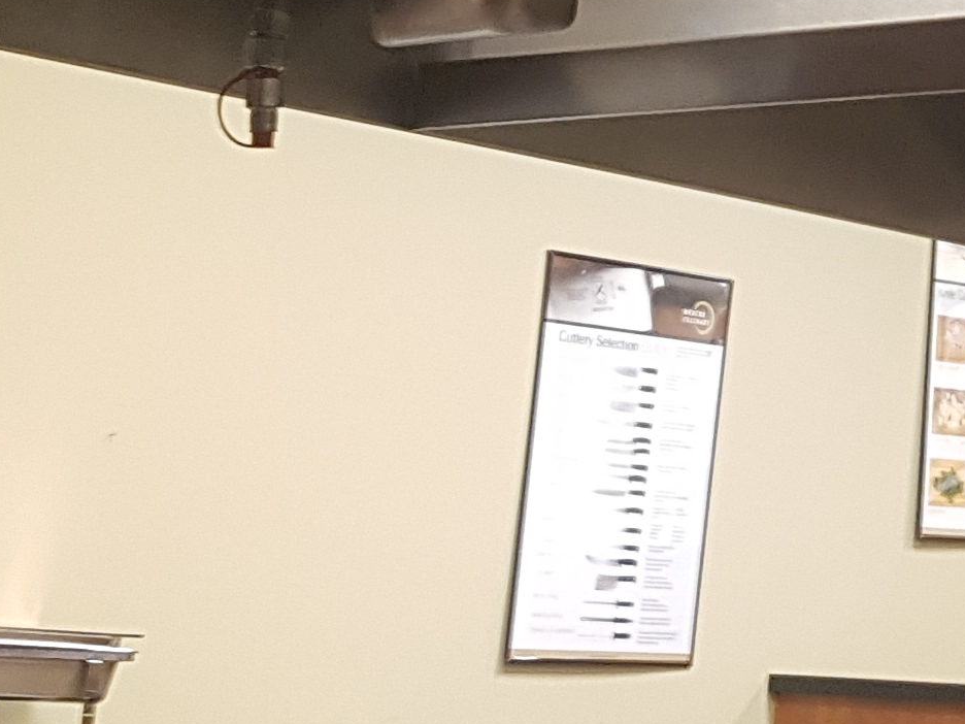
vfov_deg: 12.6
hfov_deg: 16.8
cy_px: -352
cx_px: 1177
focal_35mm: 112
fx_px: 3122
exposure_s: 1/30
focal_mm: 4.2
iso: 160
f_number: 1.7
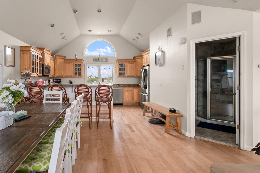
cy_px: 78
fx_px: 137
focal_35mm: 19
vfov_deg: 64.4
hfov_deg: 85.1
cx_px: 96
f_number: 7.1
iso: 320
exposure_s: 1/8
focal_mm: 15
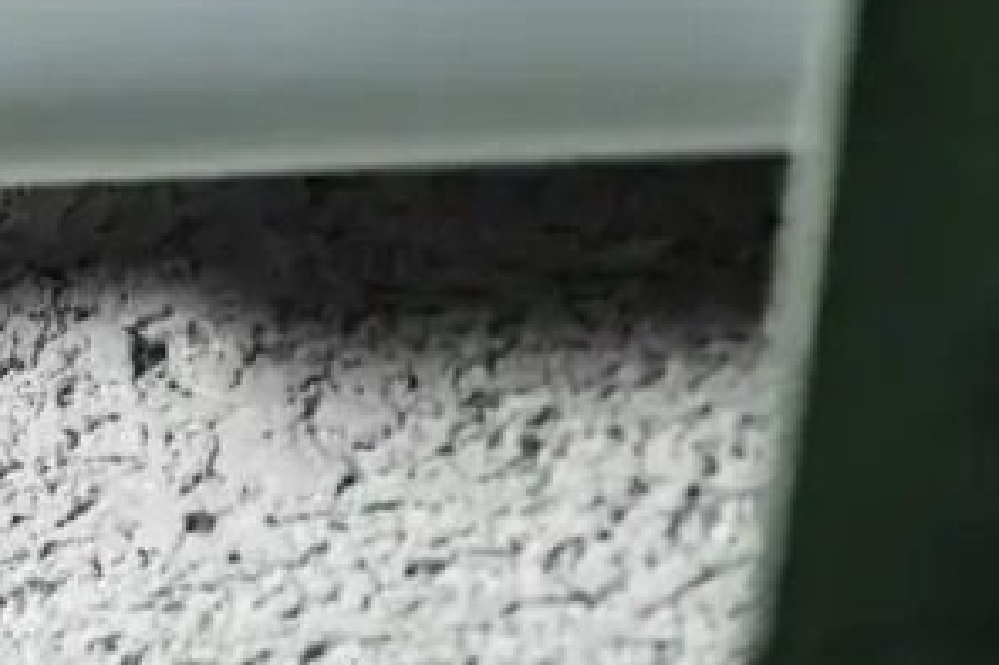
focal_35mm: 338
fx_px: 9374
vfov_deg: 4.0
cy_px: 1662
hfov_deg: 5.8
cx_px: -1606
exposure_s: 1/15
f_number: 8
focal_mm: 50
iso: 200
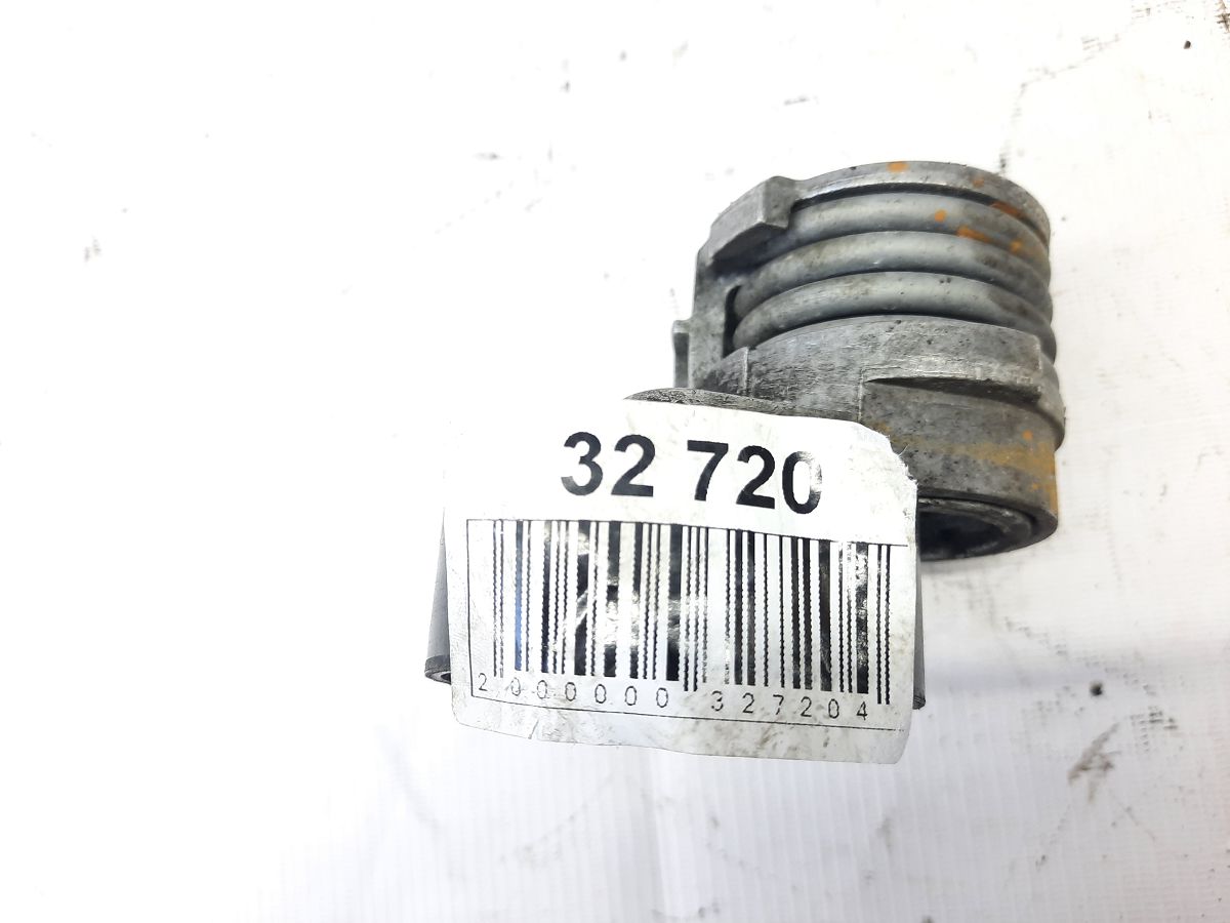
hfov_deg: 69.4
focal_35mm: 25
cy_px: 462
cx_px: 615
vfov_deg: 54.9
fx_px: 888
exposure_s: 1/50
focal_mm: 4.6
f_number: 2
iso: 125
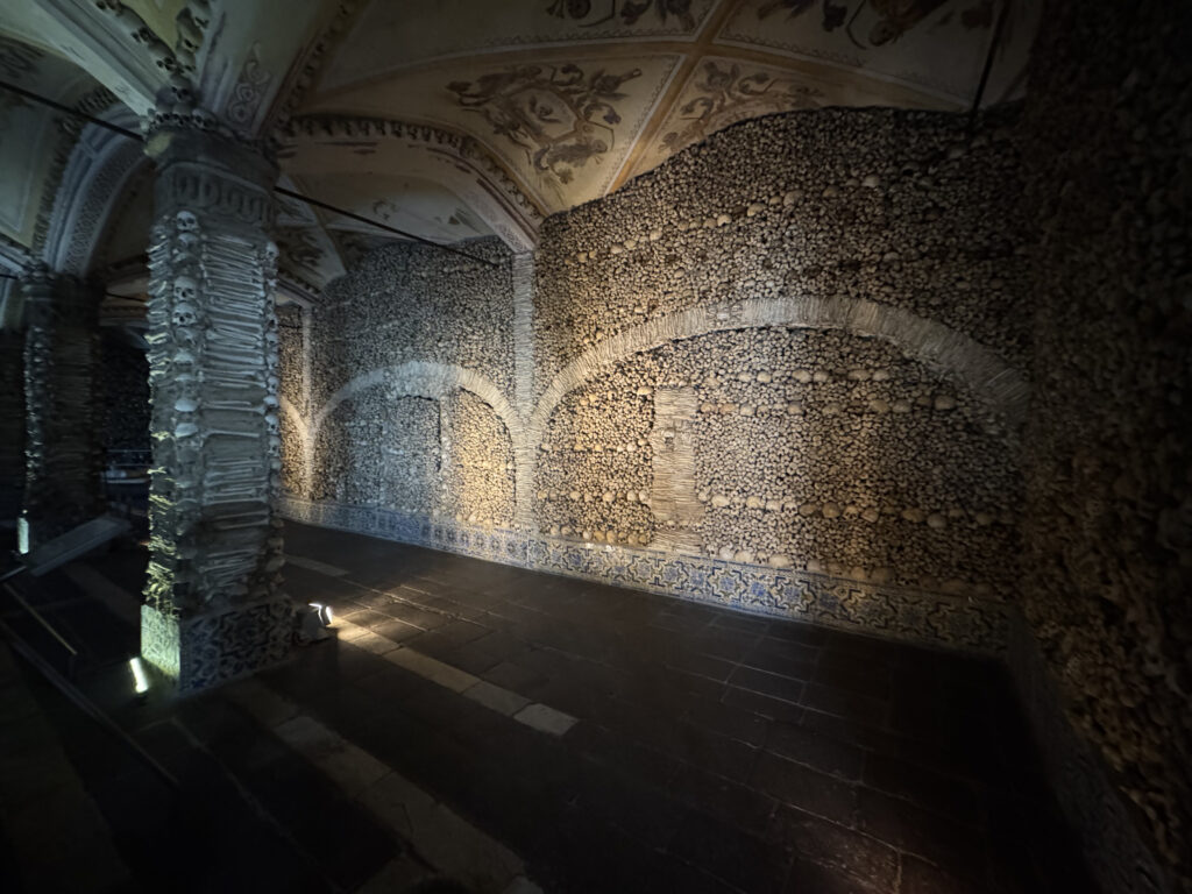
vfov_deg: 85.7
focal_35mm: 14
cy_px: 447
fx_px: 482
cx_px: 596
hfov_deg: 102.1
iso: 1000
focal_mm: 2.22
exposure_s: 1/33
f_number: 2.2
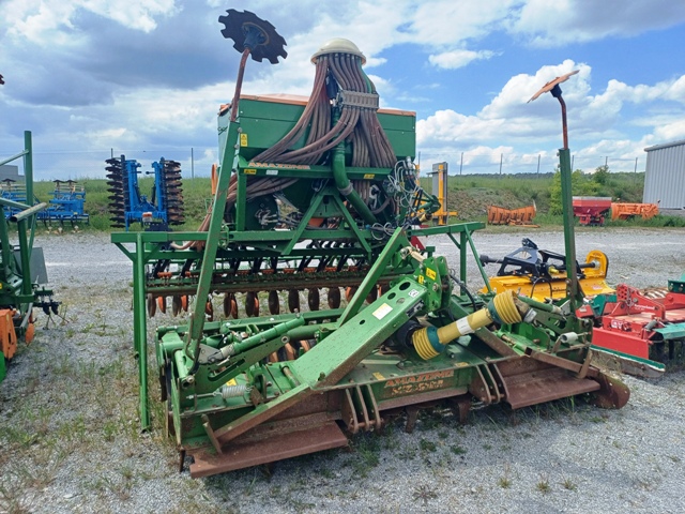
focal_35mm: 25
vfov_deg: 54.9
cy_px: 257
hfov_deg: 69.4
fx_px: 495
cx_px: 342
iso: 50
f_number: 1.8
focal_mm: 4.65
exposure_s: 1/1024
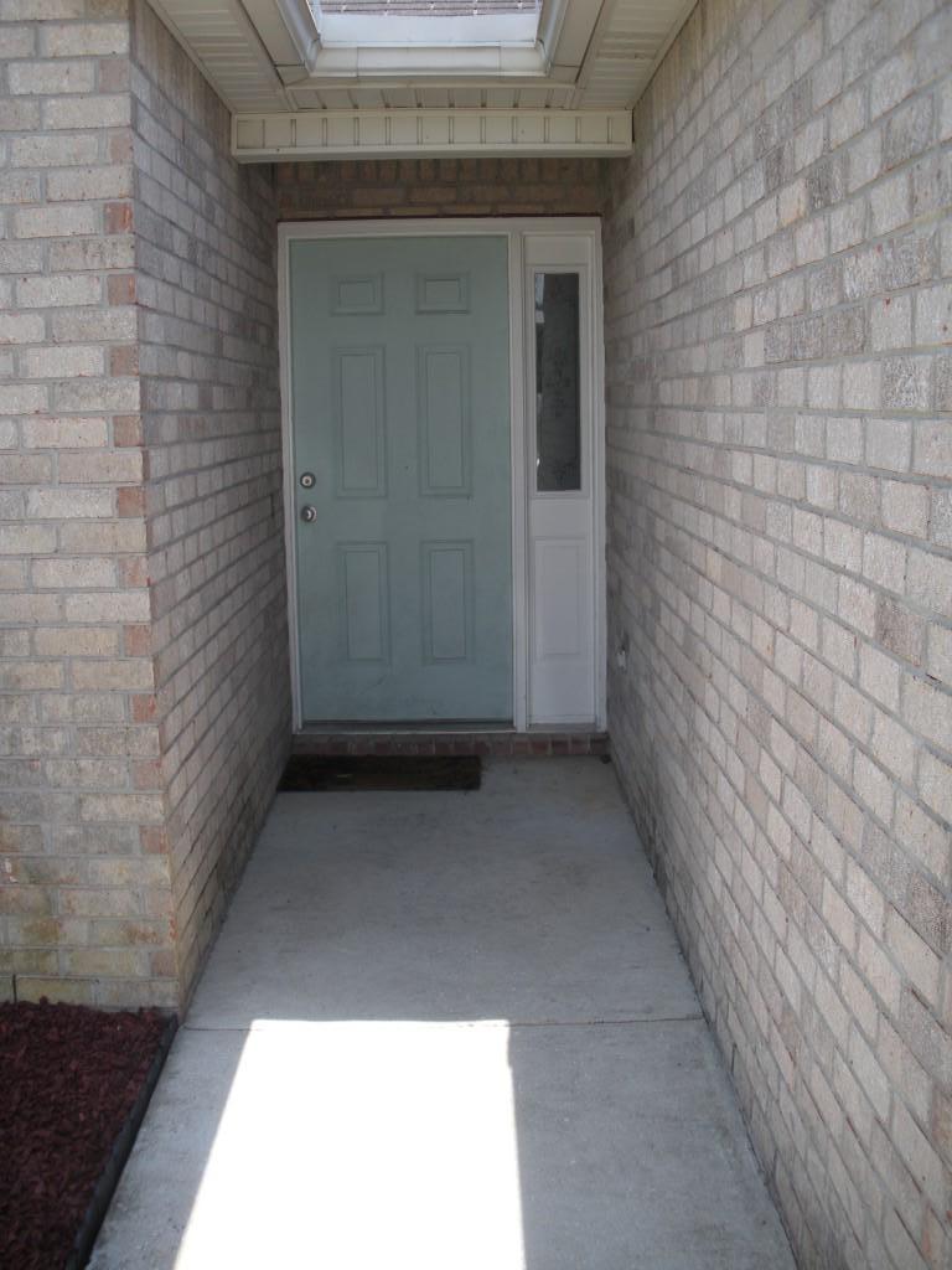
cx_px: 476
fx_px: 1320
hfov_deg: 39.7
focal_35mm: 36
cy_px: 635
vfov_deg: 51.4
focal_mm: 6.3
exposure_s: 1/192
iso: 64
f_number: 3.5
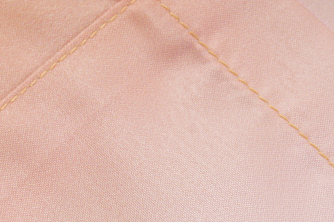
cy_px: 393
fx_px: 1752
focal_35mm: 189
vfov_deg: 7.1
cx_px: 255
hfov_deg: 10.9
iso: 160
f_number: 10
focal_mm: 50
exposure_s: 1/100
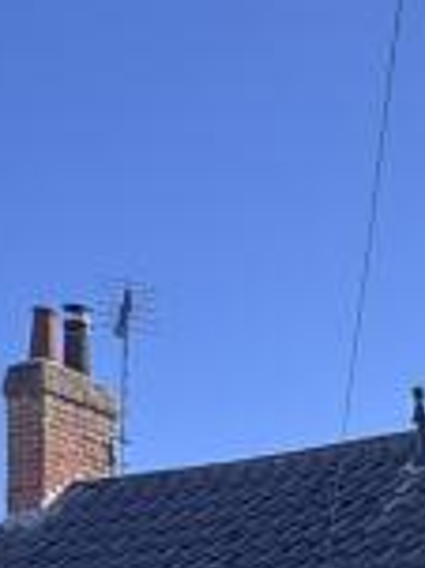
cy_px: 944
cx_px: 575
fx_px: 1557
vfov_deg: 17.6
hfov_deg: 14.8
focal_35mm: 95
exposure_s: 1/423
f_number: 2.2
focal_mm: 2.22
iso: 40
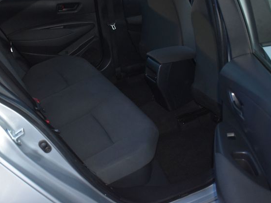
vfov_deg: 34.7
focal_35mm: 42
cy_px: 101
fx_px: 325
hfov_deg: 45.2
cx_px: 131
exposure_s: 1/60
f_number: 4
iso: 1800
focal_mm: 25
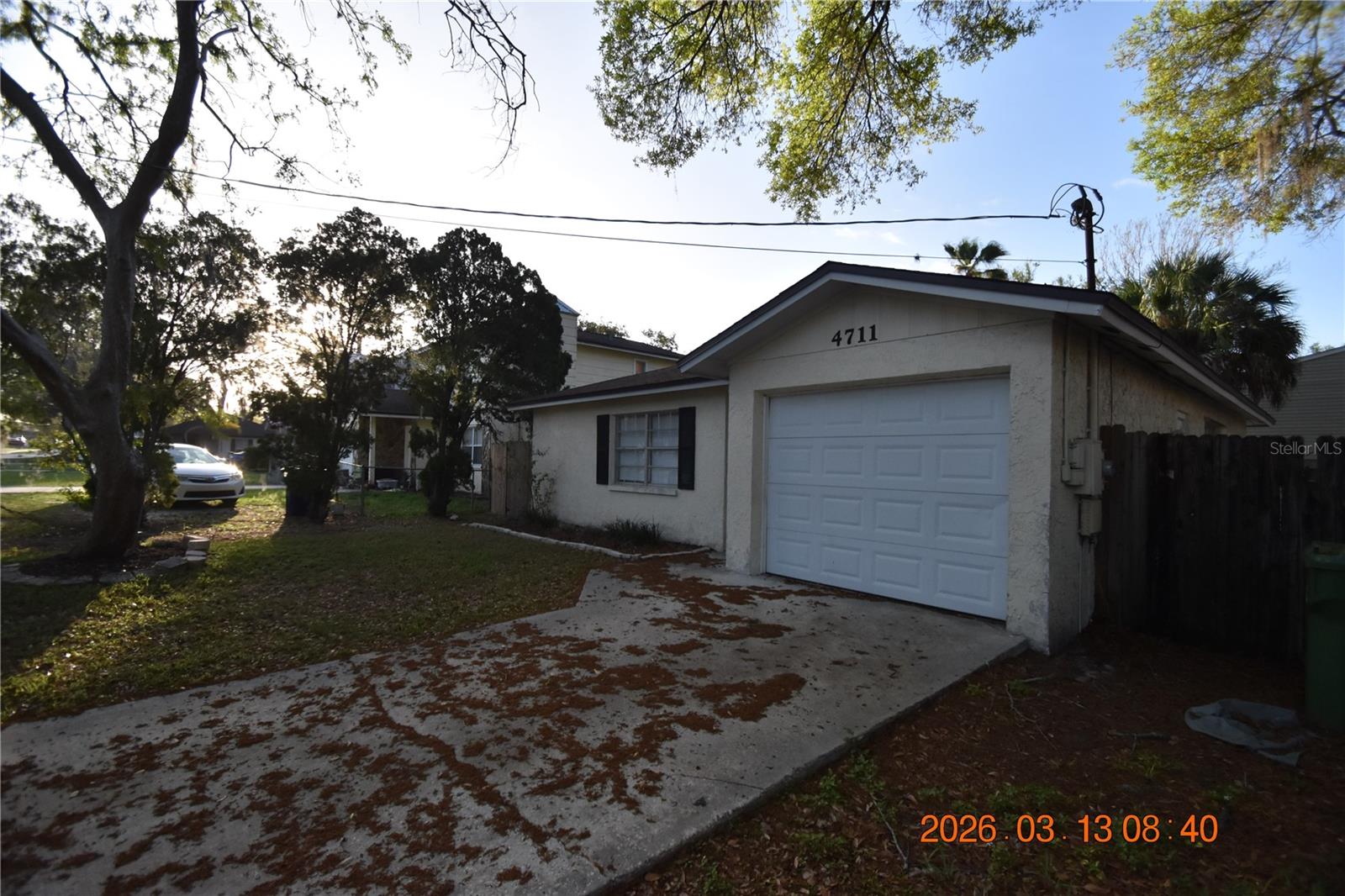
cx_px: 672
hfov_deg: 100.4
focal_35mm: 15
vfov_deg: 77.3
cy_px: 448
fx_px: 560
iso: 800
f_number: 3.5
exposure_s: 1/4000
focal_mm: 10
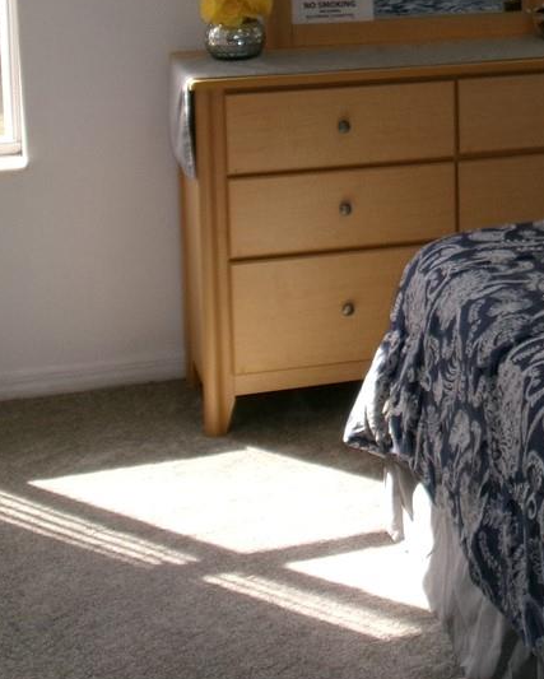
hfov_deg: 18.1
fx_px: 1649
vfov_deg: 22.4
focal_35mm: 82
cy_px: -6
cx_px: 583
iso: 100
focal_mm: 5.1
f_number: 3.9
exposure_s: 1/38
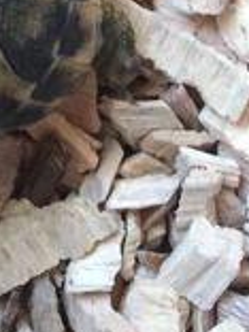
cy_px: -334
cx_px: -119
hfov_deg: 11.9
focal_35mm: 119
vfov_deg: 14.0
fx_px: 1141
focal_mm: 4.15
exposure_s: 1/20
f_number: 2.2
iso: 250
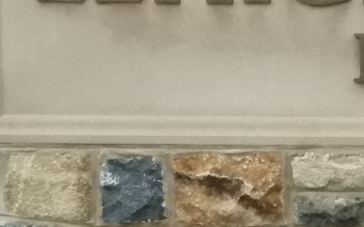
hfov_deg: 11.7
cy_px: 66
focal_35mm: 167
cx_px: 640
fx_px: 1657
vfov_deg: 7.9
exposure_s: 1/1600
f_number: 5.3
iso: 1600
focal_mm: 7.2
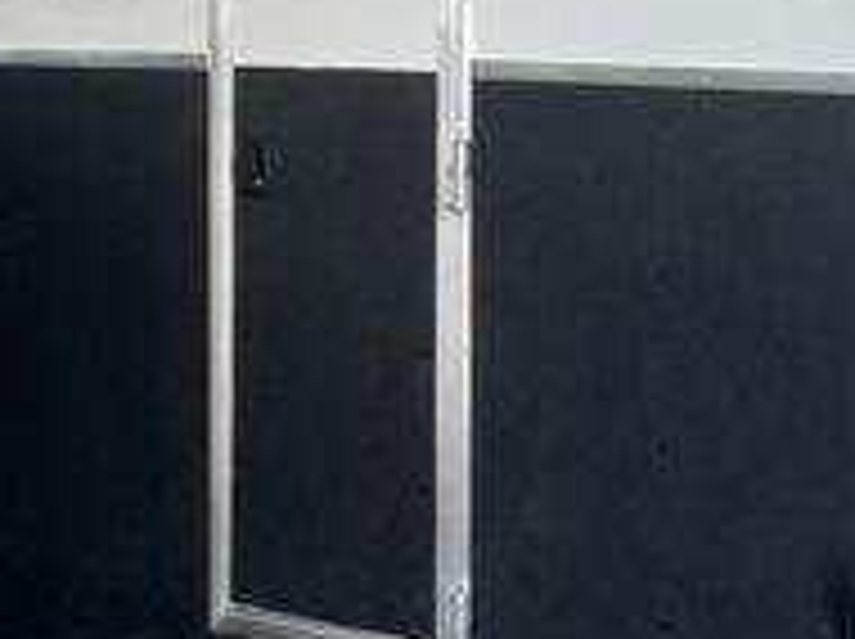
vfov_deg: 18.0
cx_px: 360
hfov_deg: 24.1
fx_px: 1998
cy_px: 112
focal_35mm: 81
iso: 64
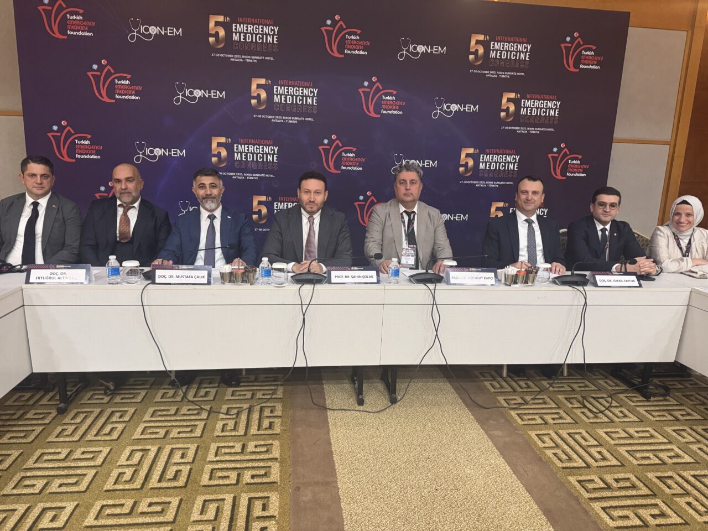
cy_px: 266
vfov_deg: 56.8
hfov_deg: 71.6
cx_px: 354
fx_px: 491
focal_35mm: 24
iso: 500
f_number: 1.78
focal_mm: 6.76
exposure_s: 1/50
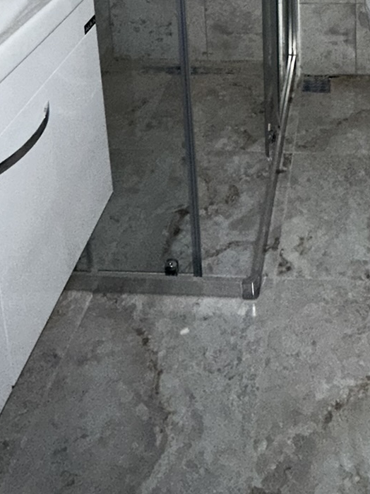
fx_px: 584
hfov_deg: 33.6
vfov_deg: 32.4
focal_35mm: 41
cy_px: -170
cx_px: 319
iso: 250
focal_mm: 2.22
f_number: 2.2
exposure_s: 1/34
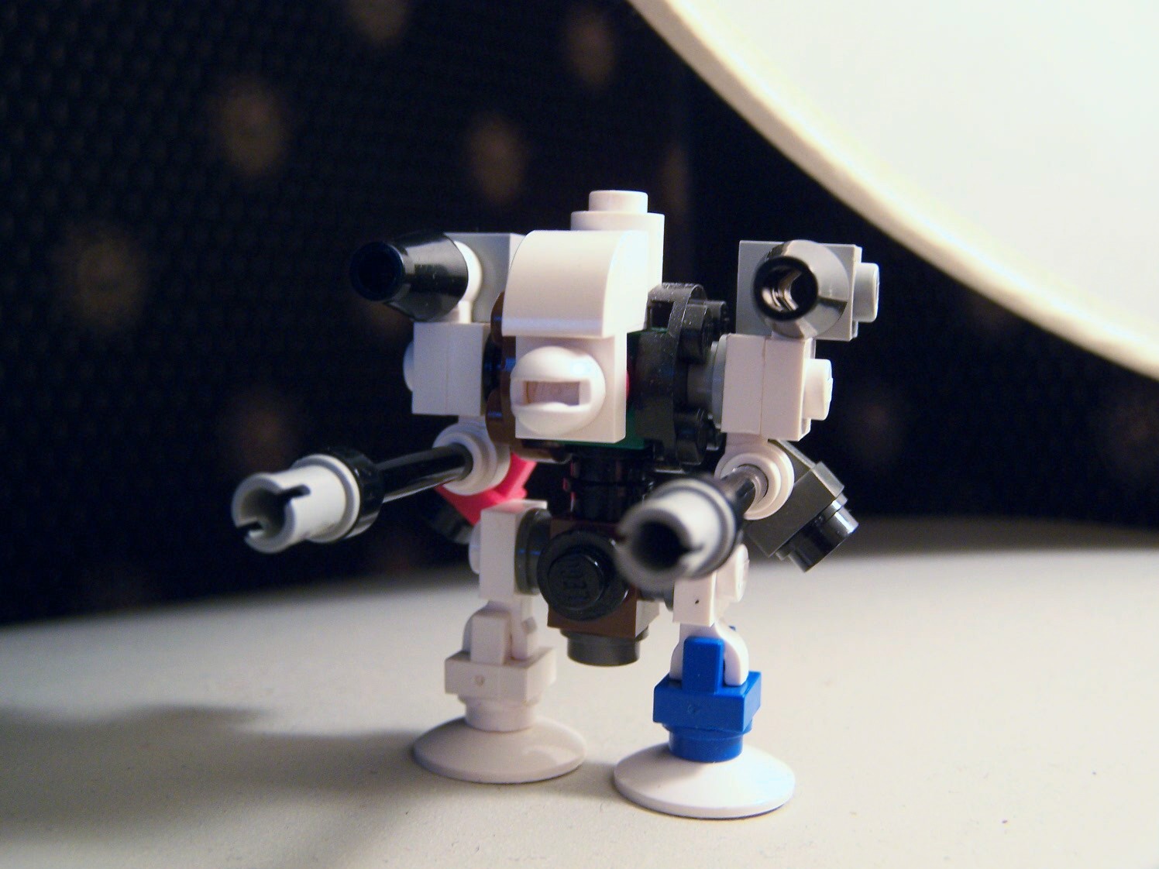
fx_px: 1272
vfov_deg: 37.7
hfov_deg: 49.0
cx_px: 580
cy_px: 434
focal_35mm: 38
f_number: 2.8
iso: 160
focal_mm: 6.3
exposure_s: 1/30
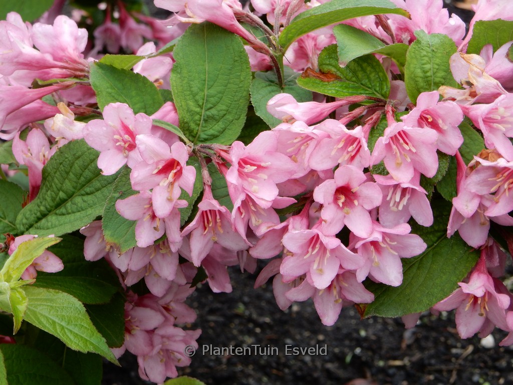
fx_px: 1734
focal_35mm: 117
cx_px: 256
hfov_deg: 16.8
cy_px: 192
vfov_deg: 12.7
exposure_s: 1/50
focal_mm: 20.9
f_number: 5.6
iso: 125
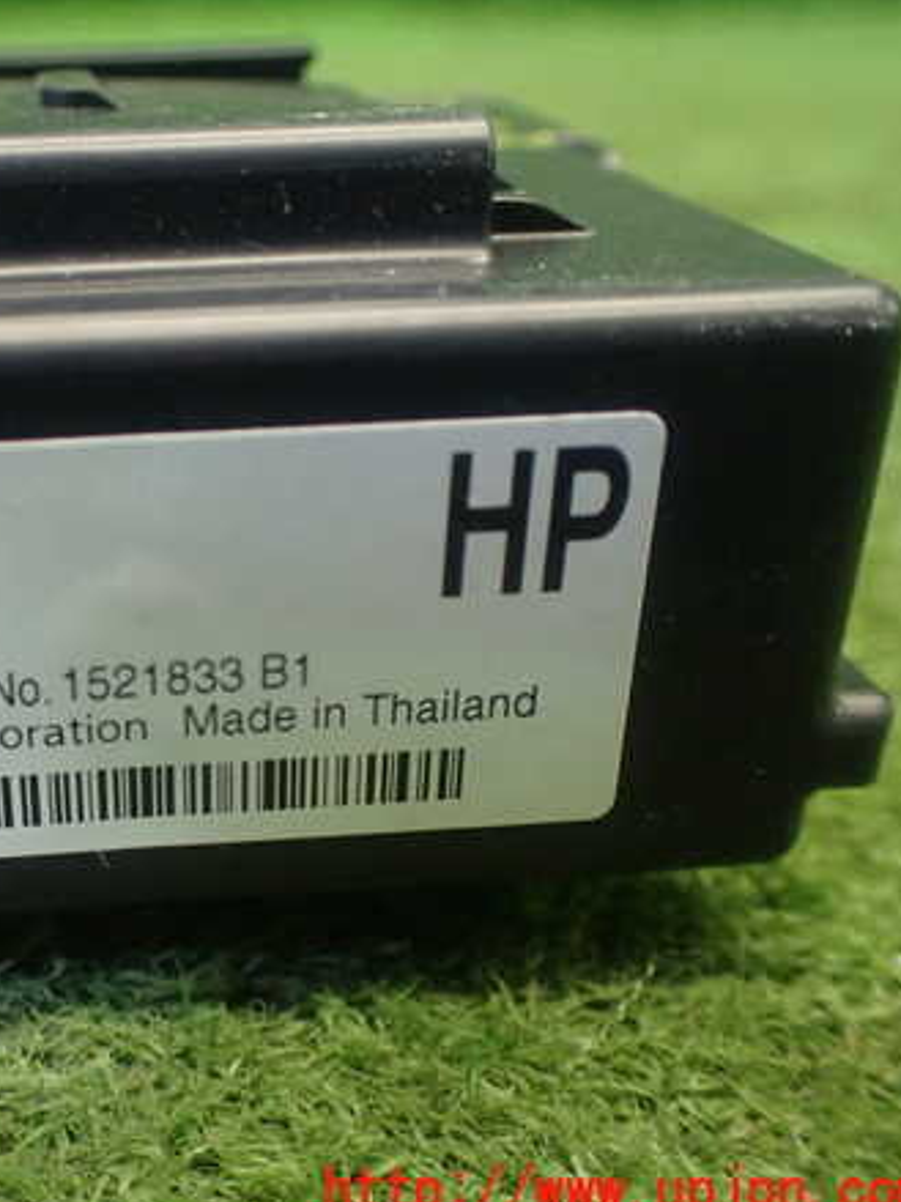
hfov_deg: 33.6
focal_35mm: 41
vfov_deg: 45.8
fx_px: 1424
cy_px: 611
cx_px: 120
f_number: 2.3
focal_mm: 5.4
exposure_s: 1/125
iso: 800
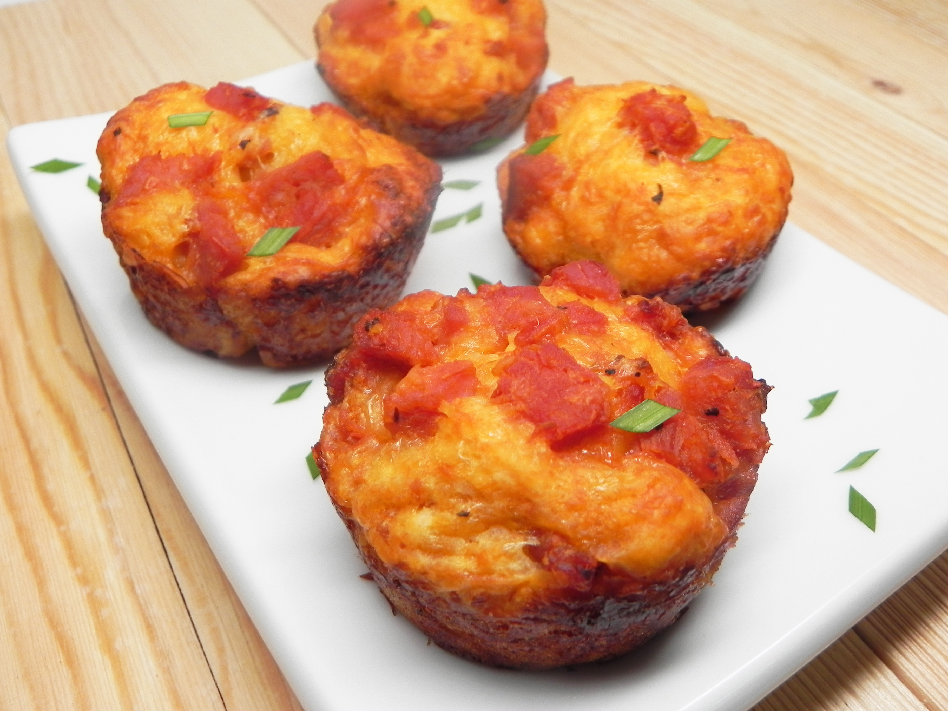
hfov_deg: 55.4
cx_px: 474
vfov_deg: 42.9
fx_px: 904
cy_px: 356
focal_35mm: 33
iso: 160
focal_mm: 5.9
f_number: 2.8
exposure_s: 1/49.1
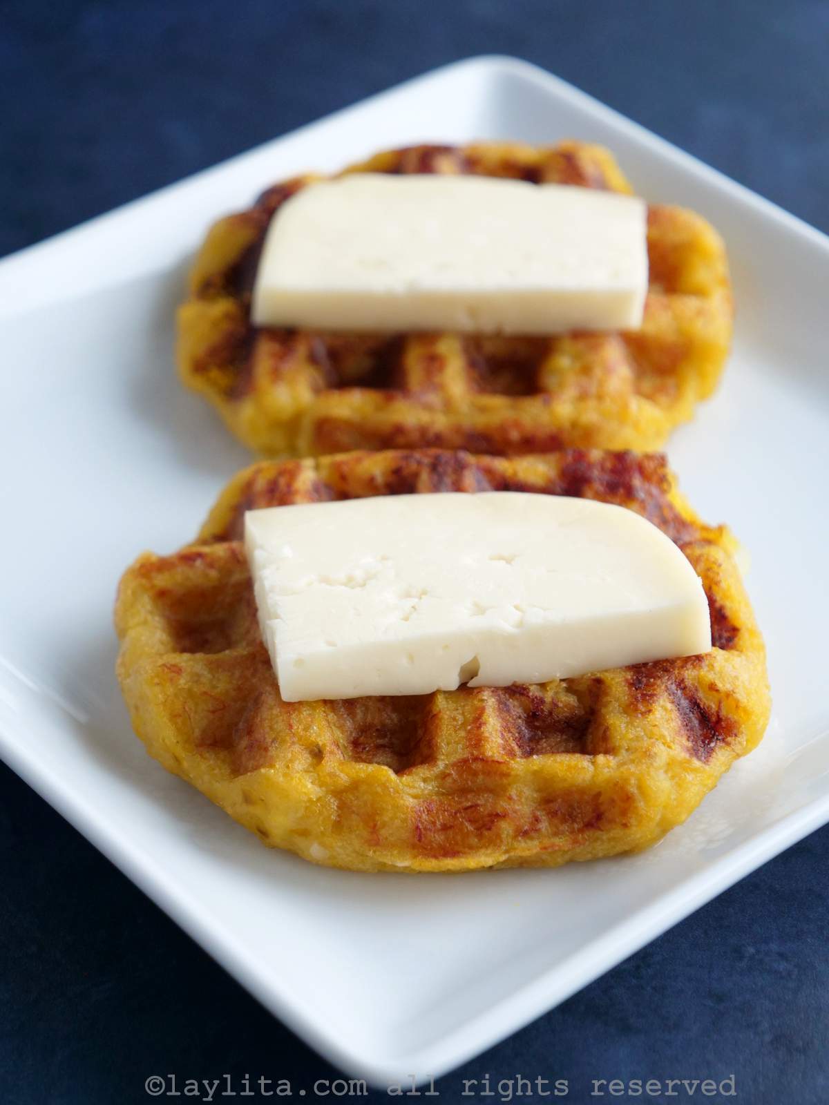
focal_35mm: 96
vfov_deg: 20.4
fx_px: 3065
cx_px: 414
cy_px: 552
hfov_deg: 15.4
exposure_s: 1/125
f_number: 3.9
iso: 1000
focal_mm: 48
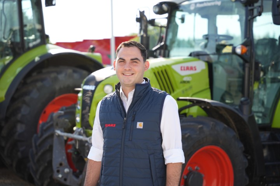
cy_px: 93
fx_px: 544
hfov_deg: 28.8
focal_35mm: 70
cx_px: 140
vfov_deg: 19.5
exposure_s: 1/500
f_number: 3.2
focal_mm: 70
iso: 100
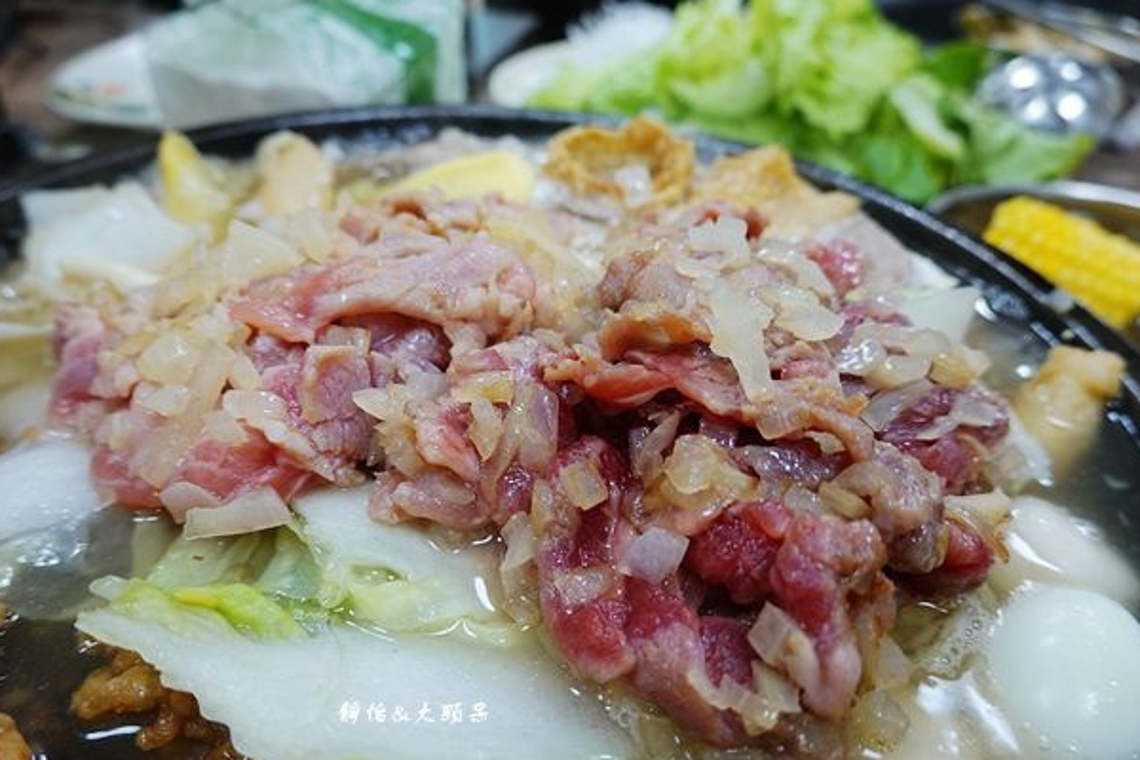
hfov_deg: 69.3
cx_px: 532
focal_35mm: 26
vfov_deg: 49.5
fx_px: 823
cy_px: 389
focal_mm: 9
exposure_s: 1/30
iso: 250
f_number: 2.8
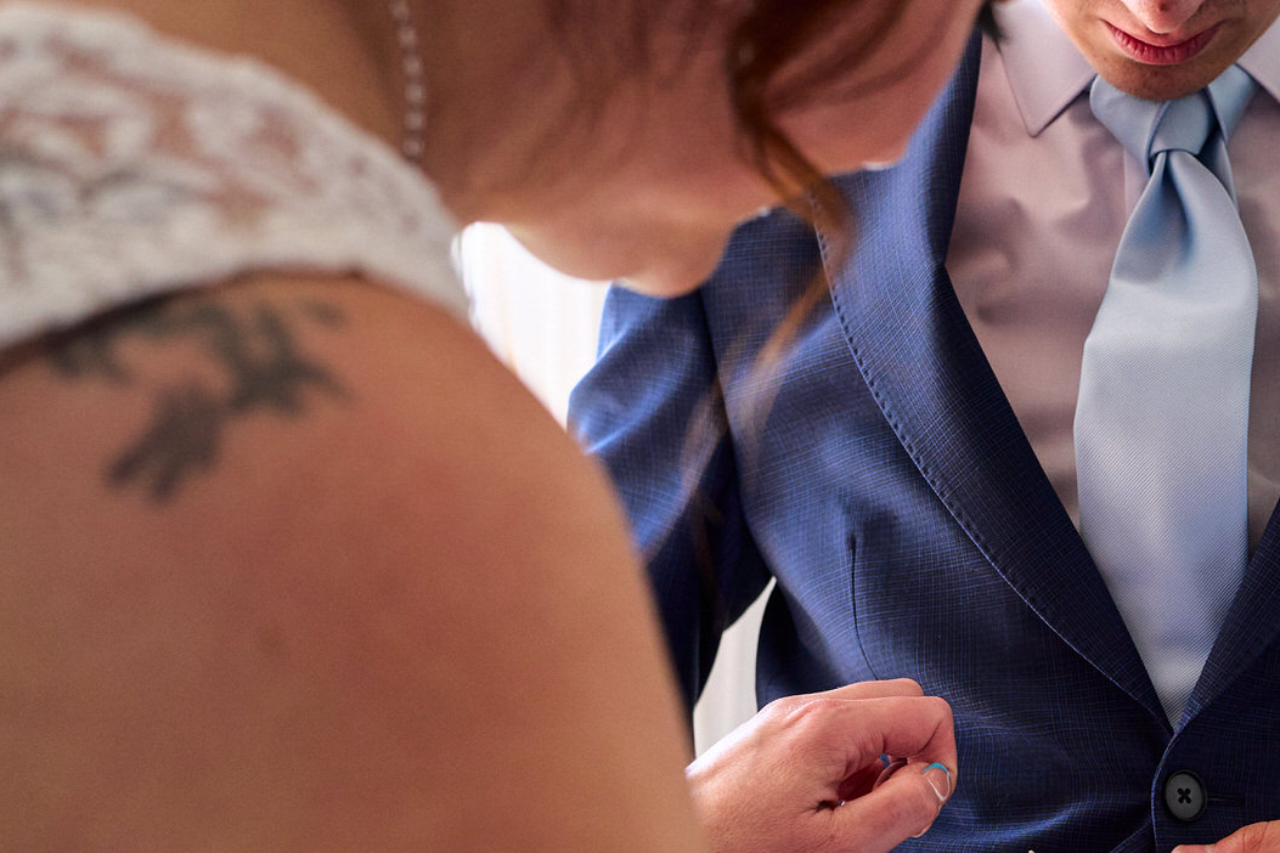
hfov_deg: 25.9
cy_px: 722
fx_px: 2702
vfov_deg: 17.7
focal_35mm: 76
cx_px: 1137
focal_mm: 40
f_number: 4
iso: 500
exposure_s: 1/160
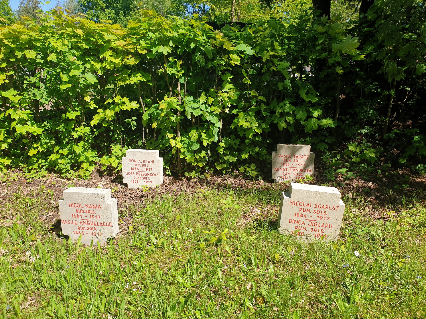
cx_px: 213
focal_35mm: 26
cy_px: 160
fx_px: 320
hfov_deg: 67.3
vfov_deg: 53.1
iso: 50
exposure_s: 1/1005
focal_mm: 4.3
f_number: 2.4
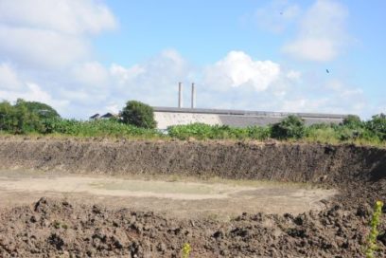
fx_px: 515
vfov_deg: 28.1
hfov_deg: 41.1
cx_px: 193
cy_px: 129
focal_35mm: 48
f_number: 8
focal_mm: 32
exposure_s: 1/1250
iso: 640
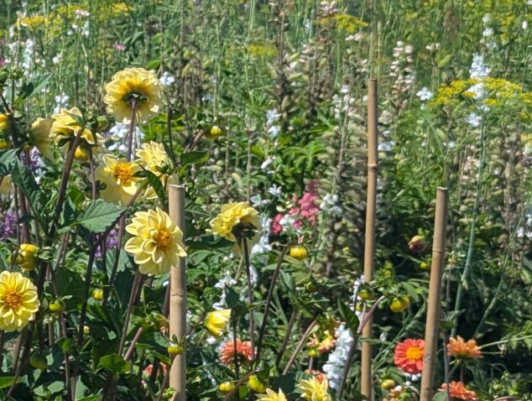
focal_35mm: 155
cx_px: -107
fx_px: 2387
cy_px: 232
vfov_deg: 9.6
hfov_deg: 12.4
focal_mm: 6.81
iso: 47
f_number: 1.85
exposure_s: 1/2169
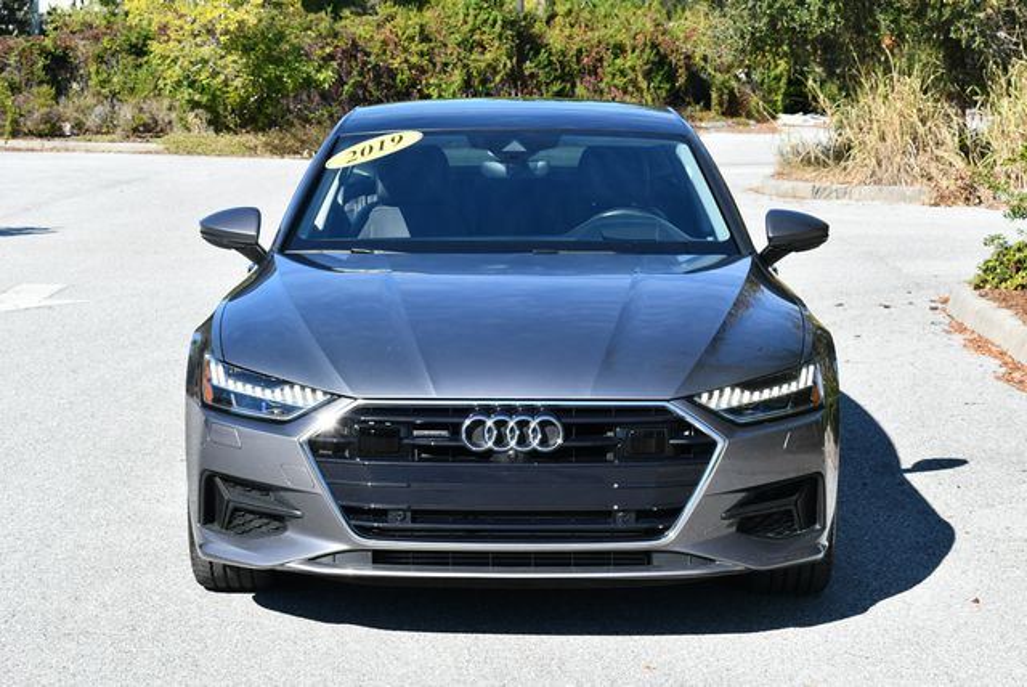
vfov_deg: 14.9
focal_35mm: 92
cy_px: 344
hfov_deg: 22.1
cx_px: 514
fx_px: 2627
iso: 160
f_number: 8
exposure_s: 1/250
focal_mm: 46
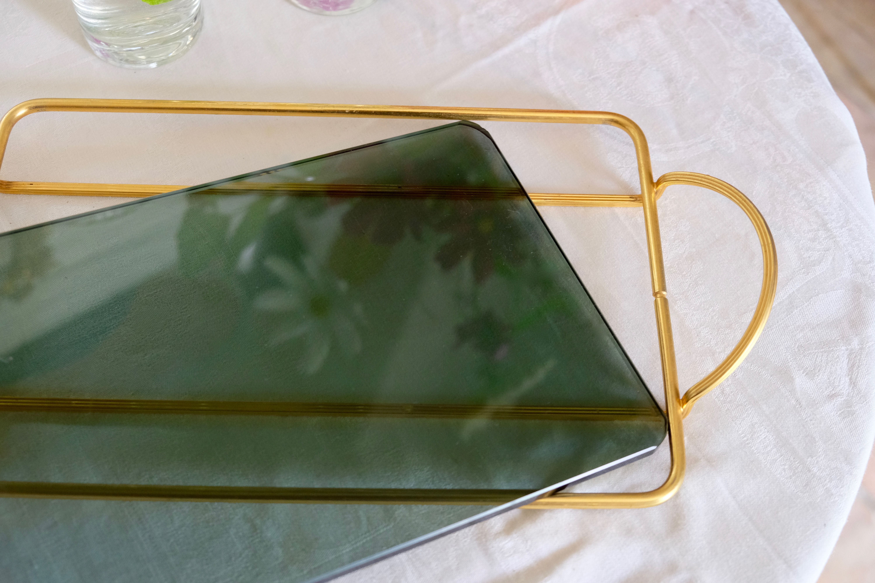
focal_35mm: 45
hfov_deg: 43.6
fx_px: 1094
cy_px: 292
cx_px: 438
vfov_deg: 29.9
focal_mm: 30.2
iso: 1600
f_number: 3.6
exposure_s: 1/60
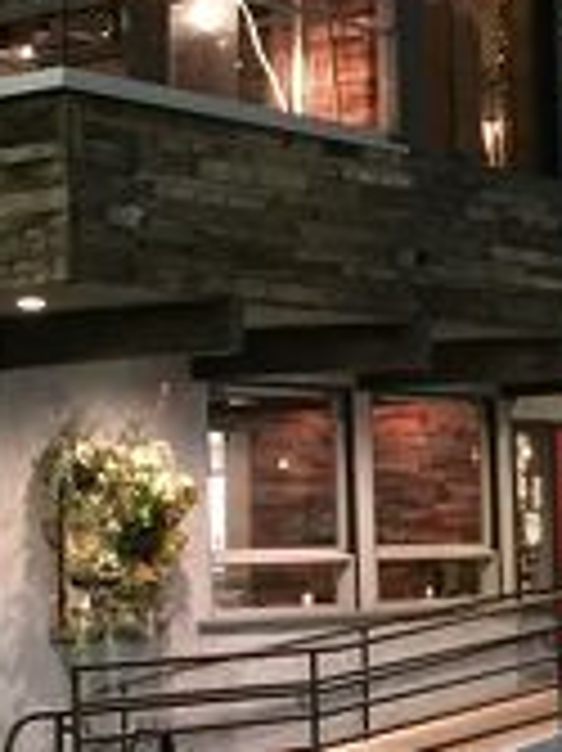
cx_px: 504
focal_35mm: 113
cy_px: 236
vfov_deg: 17.4
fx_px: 2449
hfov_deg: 13.0
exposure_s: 1/15
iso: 640
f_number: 2.2
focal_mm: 4.15
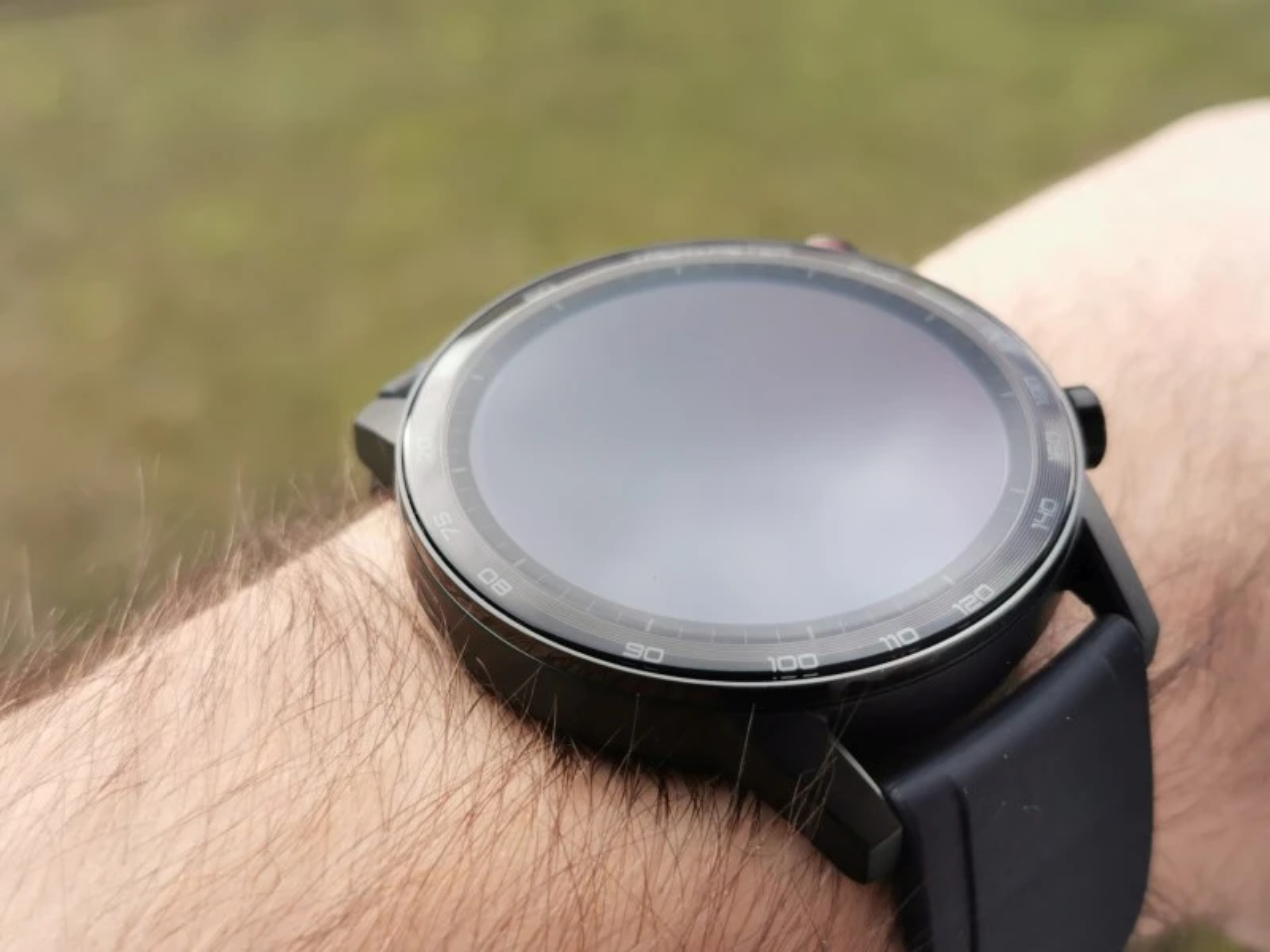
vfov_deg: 26.6
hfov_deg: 34.9
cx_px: 635
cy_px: 476
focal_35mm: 55
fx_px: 2018
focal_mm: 5.56
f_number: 1.6
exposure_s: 1/630
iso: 50
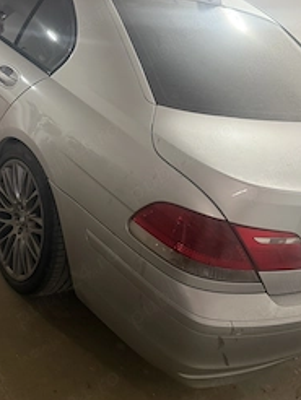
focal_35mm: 39
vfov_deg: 47.8
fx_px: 451
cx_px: 124
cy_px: 189
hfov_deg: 36.8
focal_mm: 6.76
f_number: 1.78
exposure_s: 1/33
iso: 800
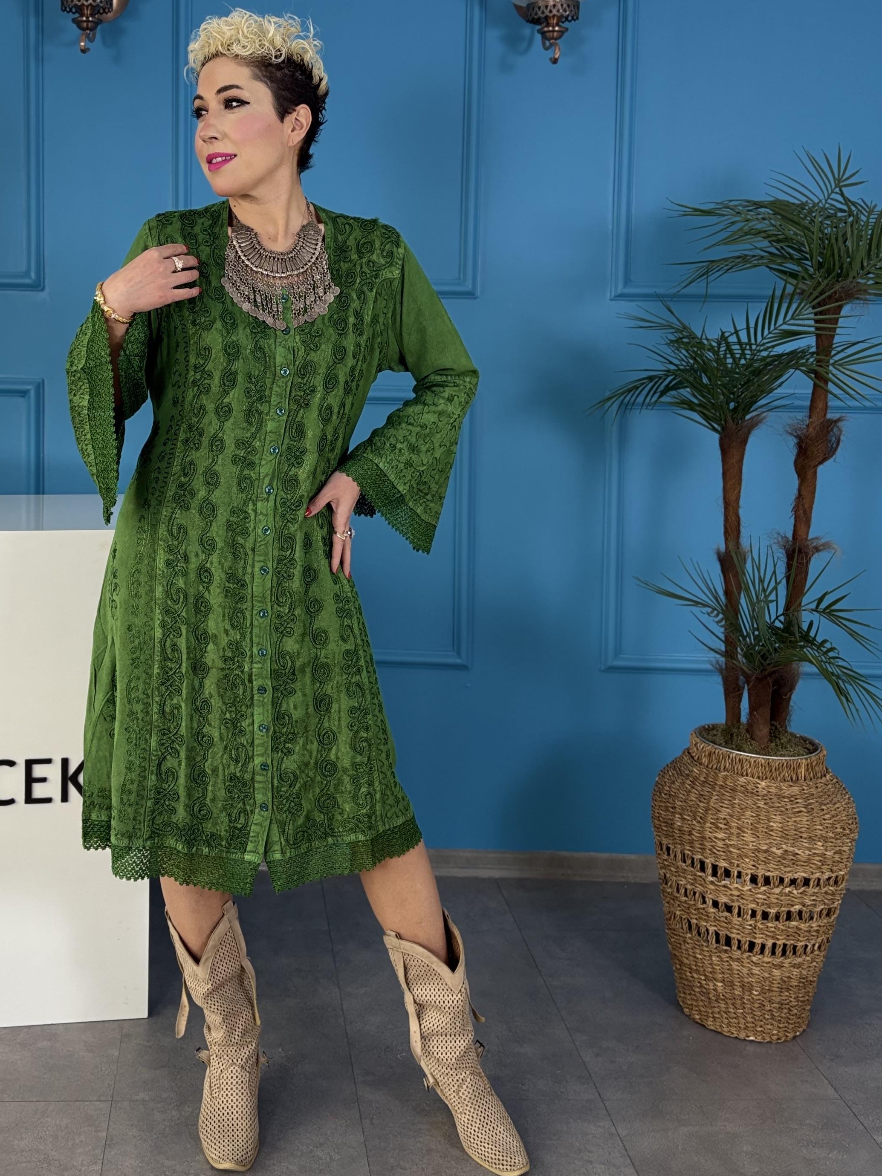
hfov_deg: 37.2
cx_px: 274
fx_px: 1291
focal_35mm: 38
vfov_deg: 48.4
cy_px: 417
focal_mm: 5.96
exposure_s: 1/61
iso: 125
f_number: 1.6
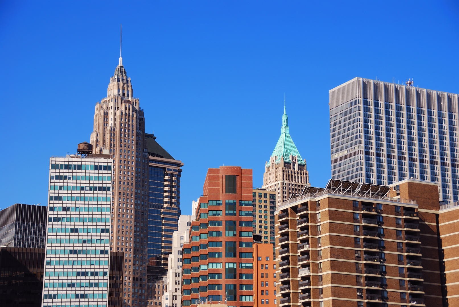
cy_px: 154
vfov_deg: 17.5
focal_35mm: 78
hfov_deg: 26.0
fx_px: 996
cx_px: 230
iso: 100
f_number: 7.1
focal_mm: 52
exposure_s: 1/640
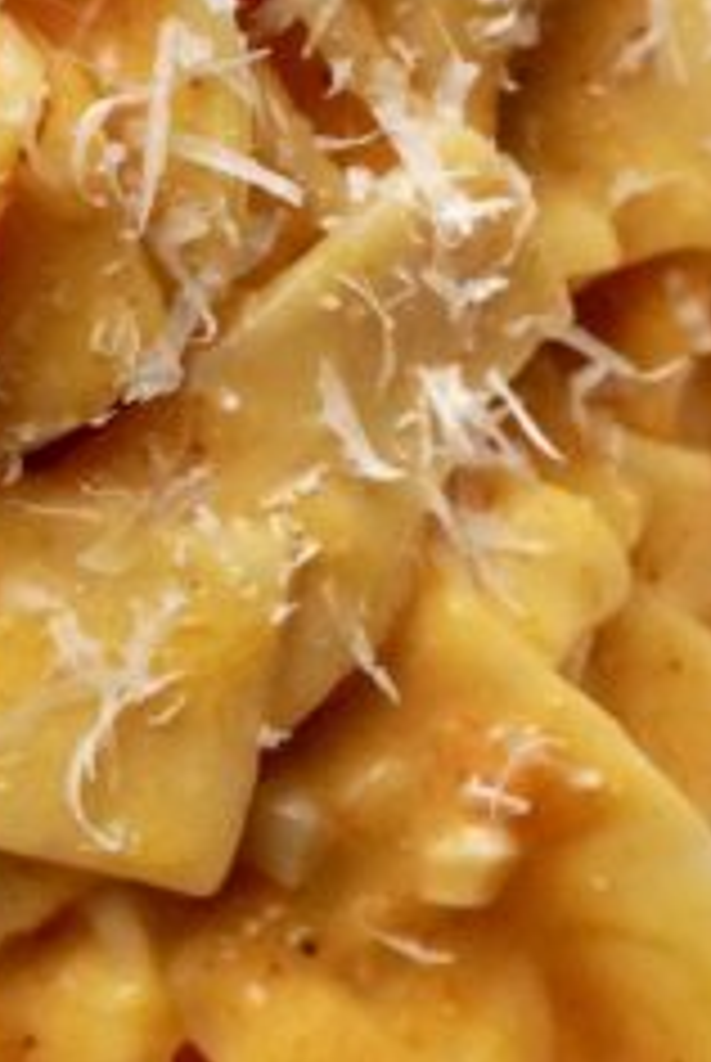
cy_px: 423
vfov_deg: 15.7
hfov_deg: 10.4
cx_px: -115
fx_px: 3840
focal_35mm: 130
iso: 2500
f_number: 5.6
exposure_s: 1/2000
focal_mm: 20
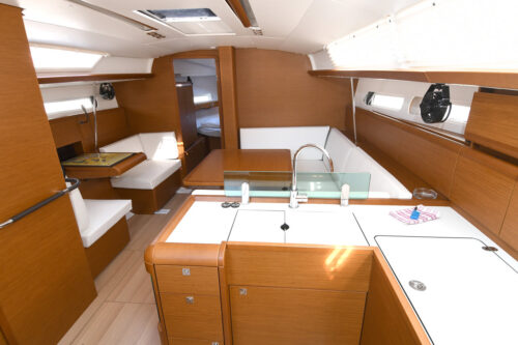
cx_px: 259
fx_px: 259
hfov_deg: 90.0
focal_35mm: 18
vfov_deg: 67.3
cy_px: 172
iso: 720
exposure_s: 1/60
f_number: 6.3
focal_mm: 12
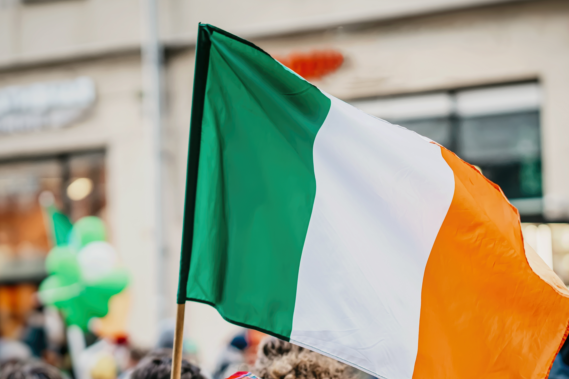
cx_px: 293
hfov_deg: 18.1
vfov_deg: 12.1
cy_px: 224
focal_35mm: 113
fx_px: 1786
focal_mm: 85
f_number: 2
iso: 200
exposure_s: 1/2000
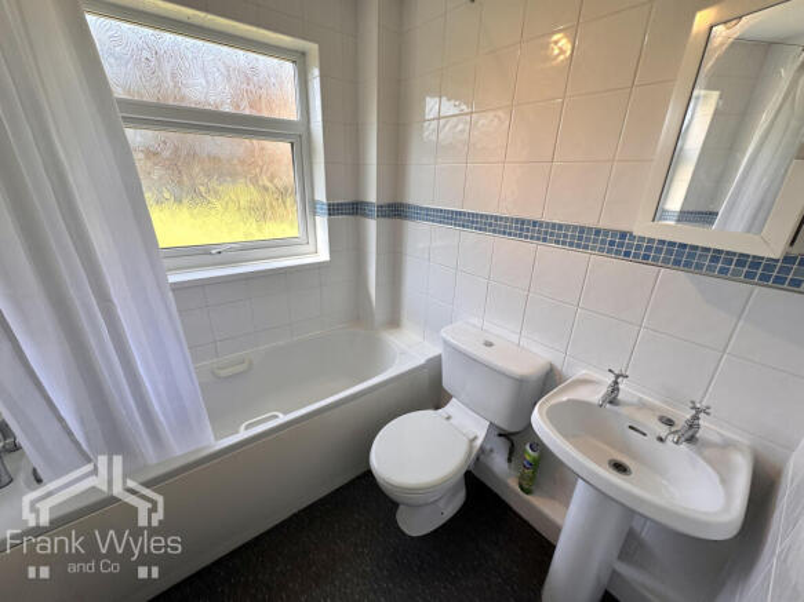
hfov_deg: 102.1
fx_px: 325
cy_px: 301
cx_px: 402
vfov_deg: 85.7
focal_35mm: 14
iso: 40
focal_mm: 2.22
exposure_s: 1/147
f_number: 2.2
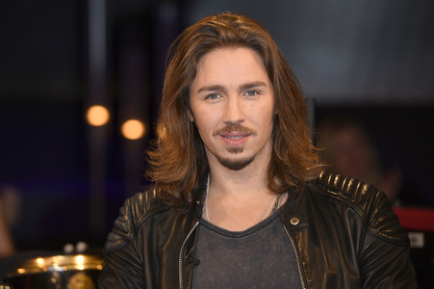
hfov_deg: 10.3
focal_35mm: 200
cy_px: 144
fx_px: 2409
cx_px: 217
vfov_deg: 6.9
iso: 800
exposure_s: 1/400
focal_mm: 200
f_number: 3.5
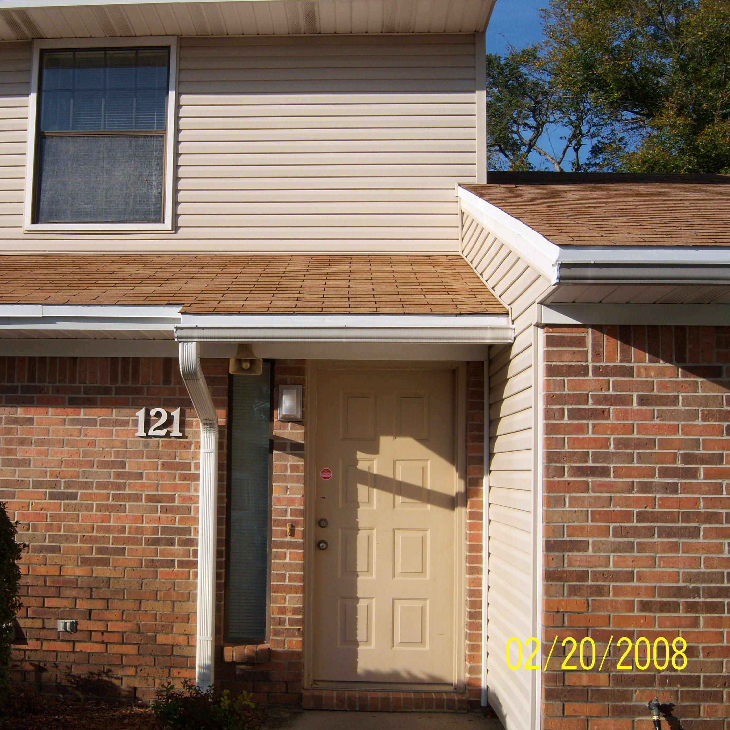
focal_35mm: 43
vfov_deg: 39.2
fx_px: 1026
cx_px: 244
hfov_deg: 38.7
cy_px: 366
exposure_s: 1/800
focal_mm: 7.5
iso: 80
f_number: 4.8
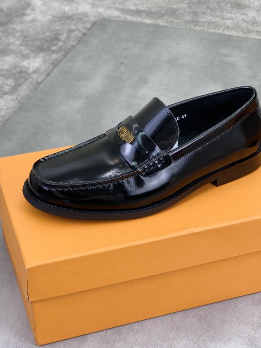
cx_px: 139
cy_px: 143
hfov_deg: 19.4
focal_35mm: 76
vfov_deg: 25.6
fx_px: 764
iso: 32
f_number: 2.4
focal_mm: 6
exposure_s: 1/100
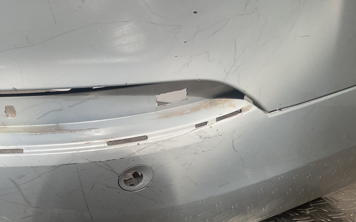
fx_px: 563
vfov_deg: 22.1
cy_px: 168
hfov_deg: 34.1
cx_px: 76
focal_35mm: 58
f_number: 1.8
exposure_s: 1/500
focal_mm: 3
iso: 16
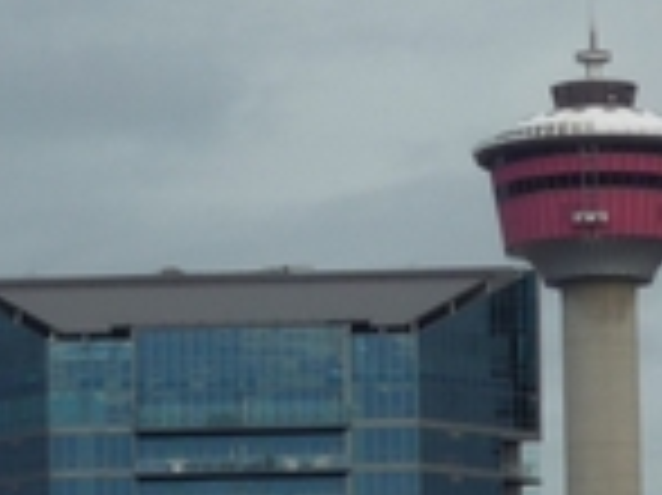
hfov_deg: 4.8
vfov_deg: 3.6
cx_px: 491
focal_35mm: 409
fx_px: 7815
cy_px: 261
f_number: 5.6
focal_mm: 17.6
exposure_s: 1/320
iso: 100
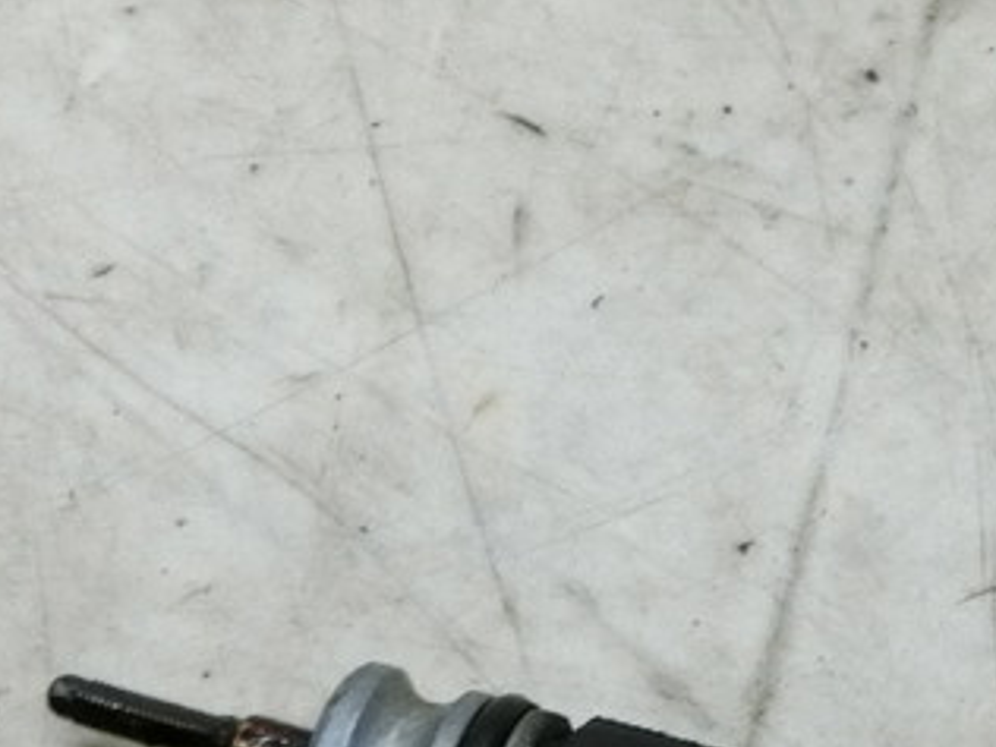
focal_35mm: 95
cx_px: 1166
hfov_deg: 19.5
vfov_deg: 14.7
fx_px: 2733
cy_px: 1062
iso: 400
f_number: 3.5
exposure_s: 1/100
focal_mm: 4.5
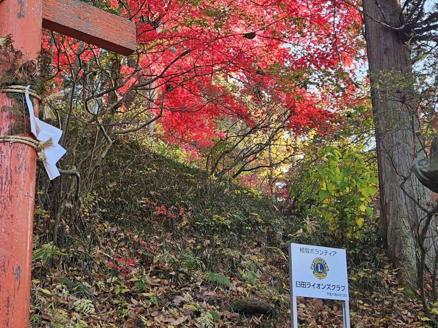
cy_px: 64
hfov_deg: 38.0
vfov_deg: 28.5
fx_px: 633
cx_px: 165
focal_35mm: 50
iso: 40
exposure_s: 1/100
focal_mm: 5.4
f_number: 1.8
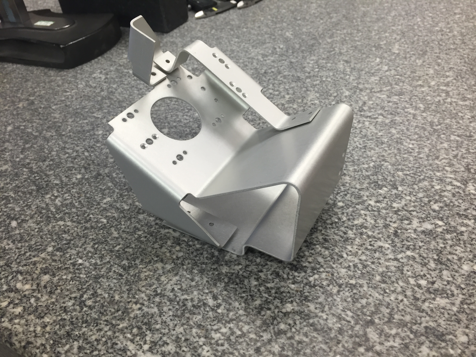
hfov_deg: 61.7
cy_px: 178
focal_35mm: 29
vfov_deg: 48.2
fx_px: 399
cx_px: 238
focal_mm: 4.15
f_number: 2.2
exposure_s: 1/40
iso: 32
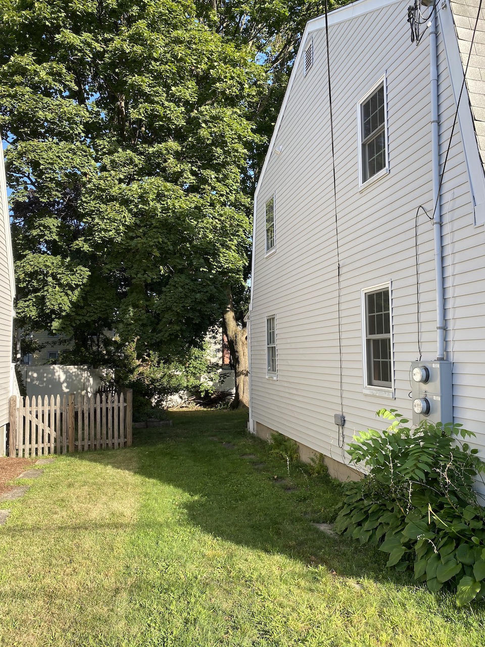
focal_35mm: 26
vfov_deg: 67.3
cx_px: 242
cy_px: 324
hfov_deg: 53.1
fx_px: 486
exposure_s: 1/562
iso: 32
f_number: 1.8
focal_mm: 4.25
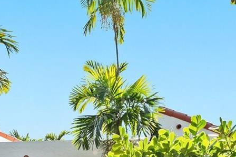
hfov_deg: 37.2
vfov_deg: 21.5
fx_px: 328
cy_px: 250
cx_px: 26
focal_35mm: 50
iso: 100
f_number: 4
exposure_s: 1/60
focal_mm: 14
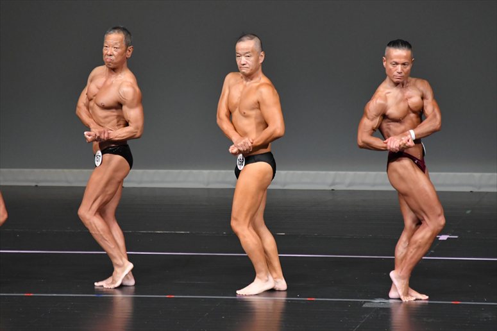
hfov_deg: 6.0
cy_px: 166
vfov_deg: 4.0
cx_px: 248
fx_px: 4761
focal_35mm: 345
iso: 4000
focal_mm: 230
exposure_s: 1/400
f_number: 5.6
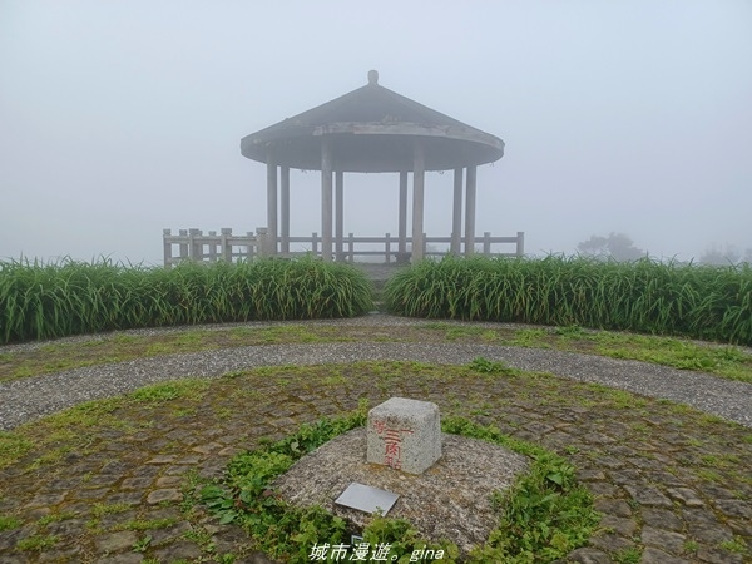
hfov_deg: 69.4
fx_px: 543
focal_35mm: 25
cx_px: 376
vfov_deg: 54.9
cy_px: 282
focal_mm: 4.6
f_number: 1.8
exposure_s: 1/186
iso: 32
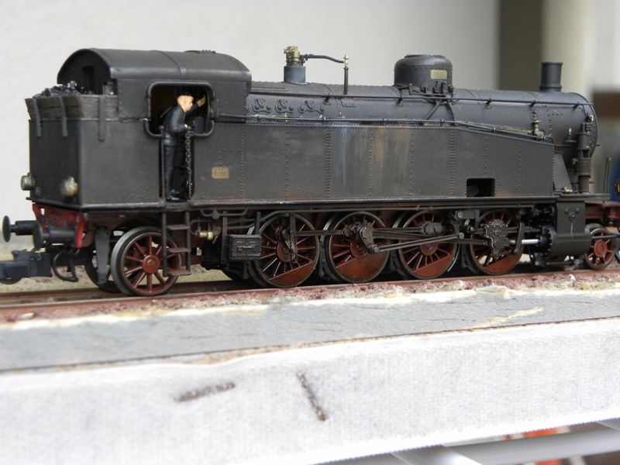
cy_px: 232
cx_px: 310
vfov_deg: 22.3
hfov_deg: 29.4
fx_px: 1182
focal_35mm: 66
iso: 150
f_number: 3.5
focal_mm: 11.8
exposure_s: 1/61
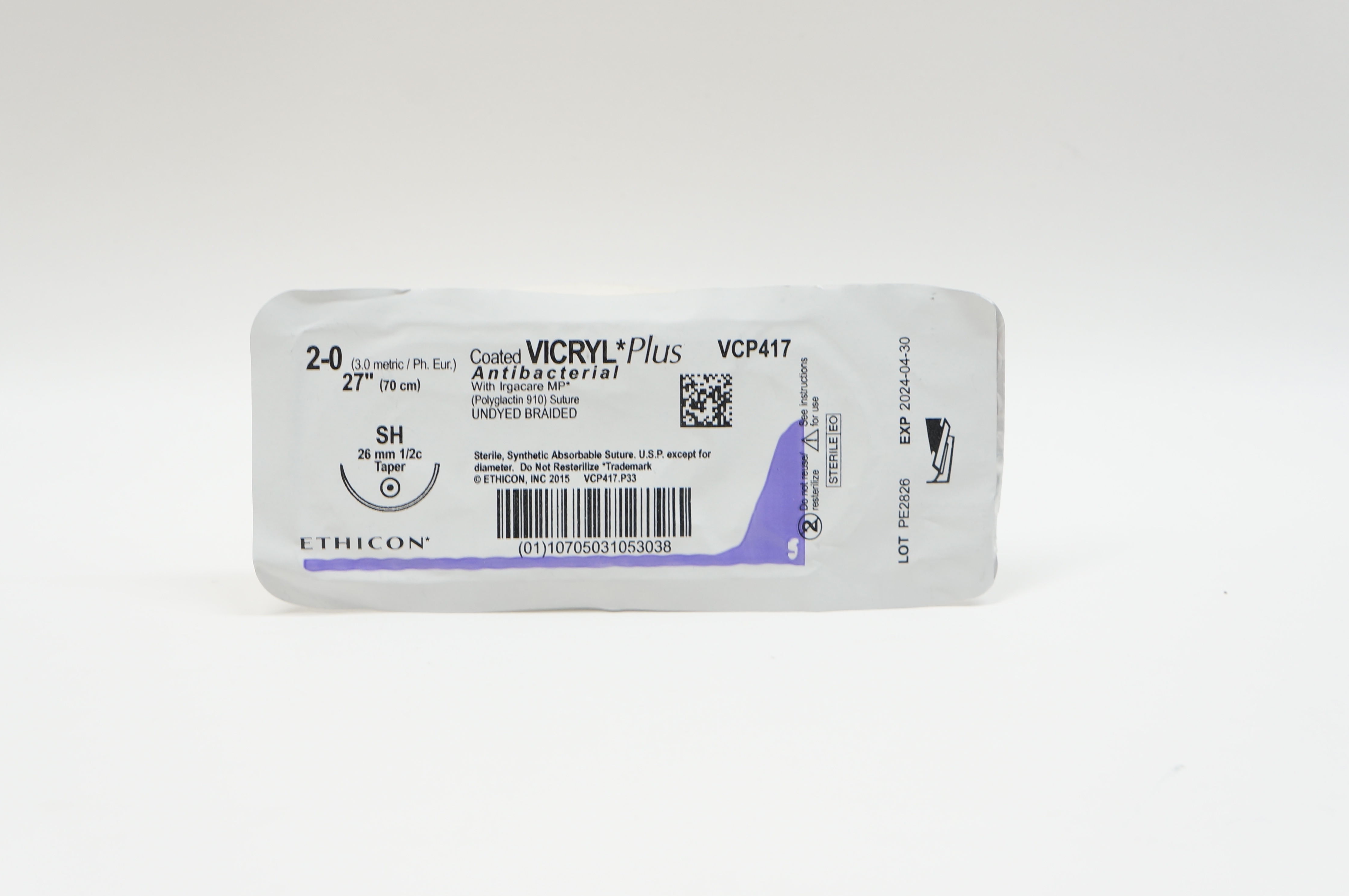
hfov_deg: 37.6
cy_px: 451
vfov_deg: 25.5
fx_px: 1984
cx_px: 680
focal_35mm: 53
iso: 400
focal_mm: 32
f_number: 6.3
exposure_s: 1/50
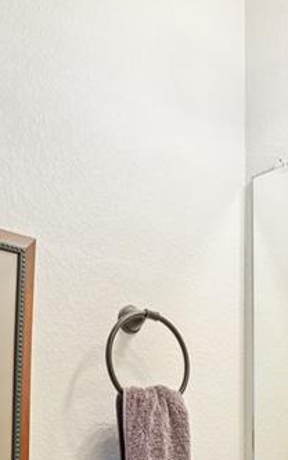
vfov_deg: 38.7
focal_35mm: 47
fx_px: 590
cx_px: 186
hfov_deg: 27.3
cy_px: 441
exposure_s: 1/3.33
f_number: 8
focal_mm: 10
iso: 800
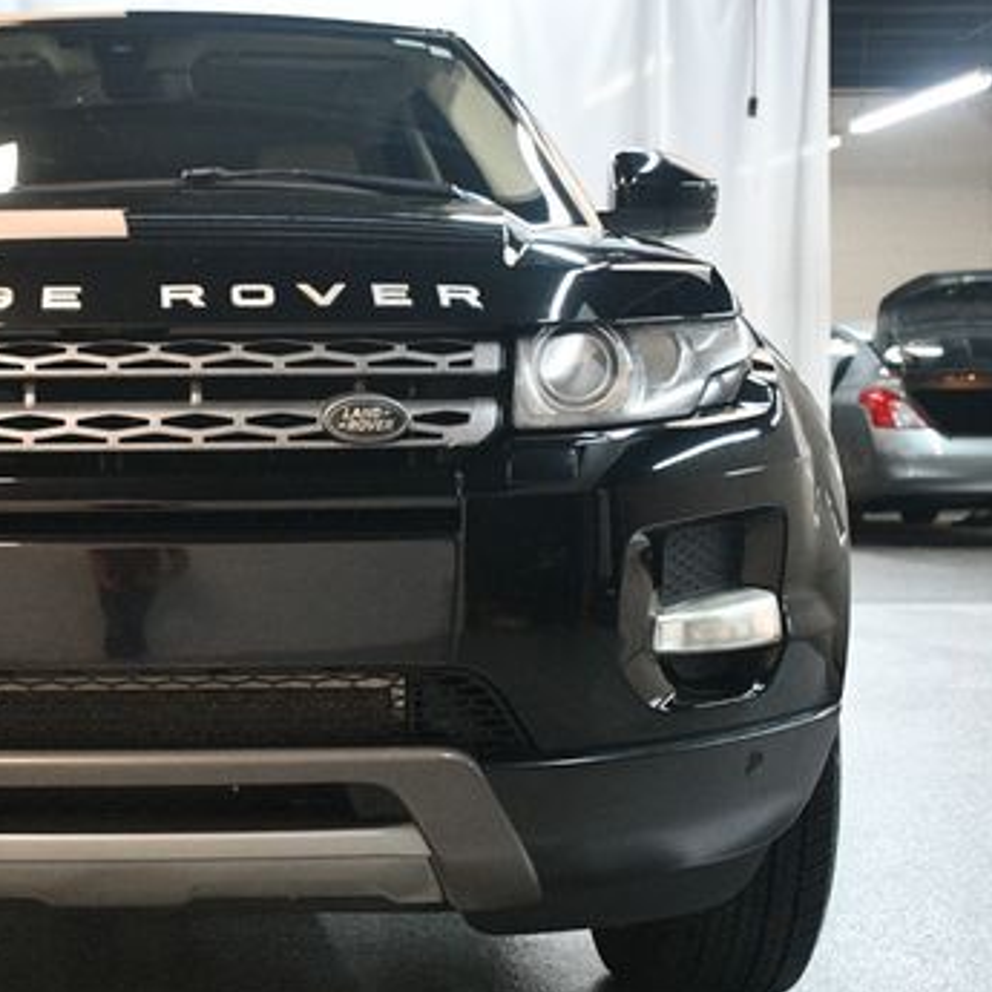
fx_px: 2302
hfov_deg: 23.7
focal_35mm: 71
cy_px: 561
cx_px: 124
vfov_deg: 24.3
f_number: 4
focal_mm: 30
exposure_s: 1/125
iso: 3200
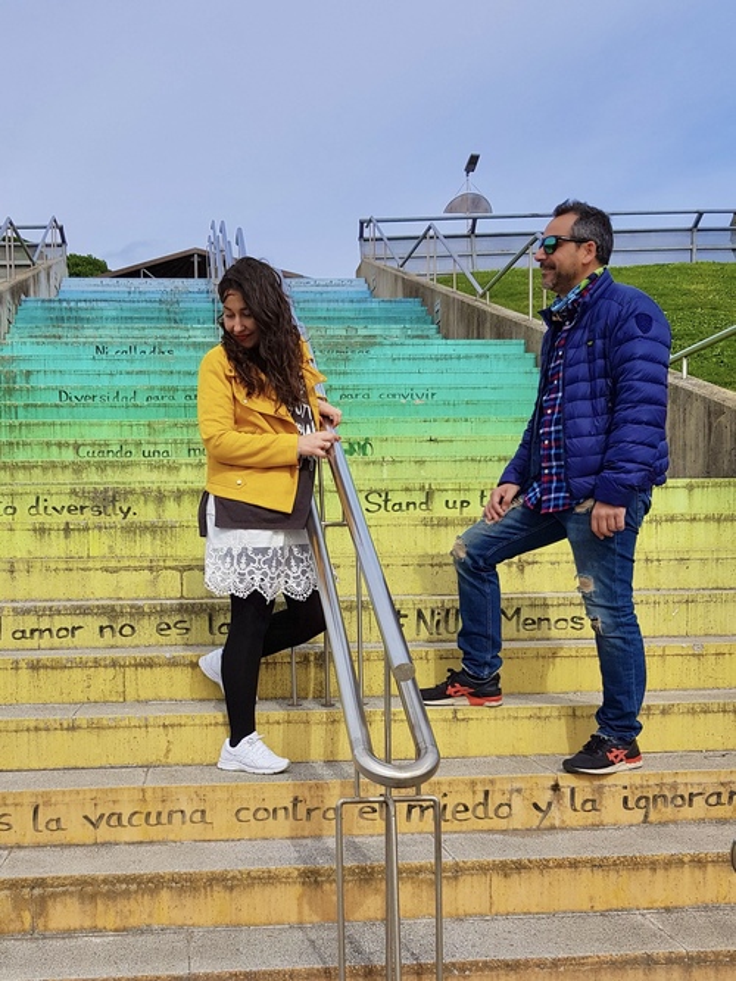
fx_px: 737
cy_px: 490
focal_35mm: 26
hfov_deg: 53.0
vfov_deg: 67.3
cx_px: 368
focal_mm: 4.2
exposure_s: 1/2448
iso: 40
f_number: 1.7
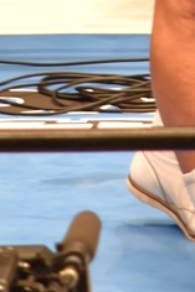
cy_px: -369
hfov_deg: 0.7
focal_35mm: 1982
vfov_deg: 1.0
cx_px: 226
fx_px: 16126
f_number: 5.6
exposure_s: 1/125
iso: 800
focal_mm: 260
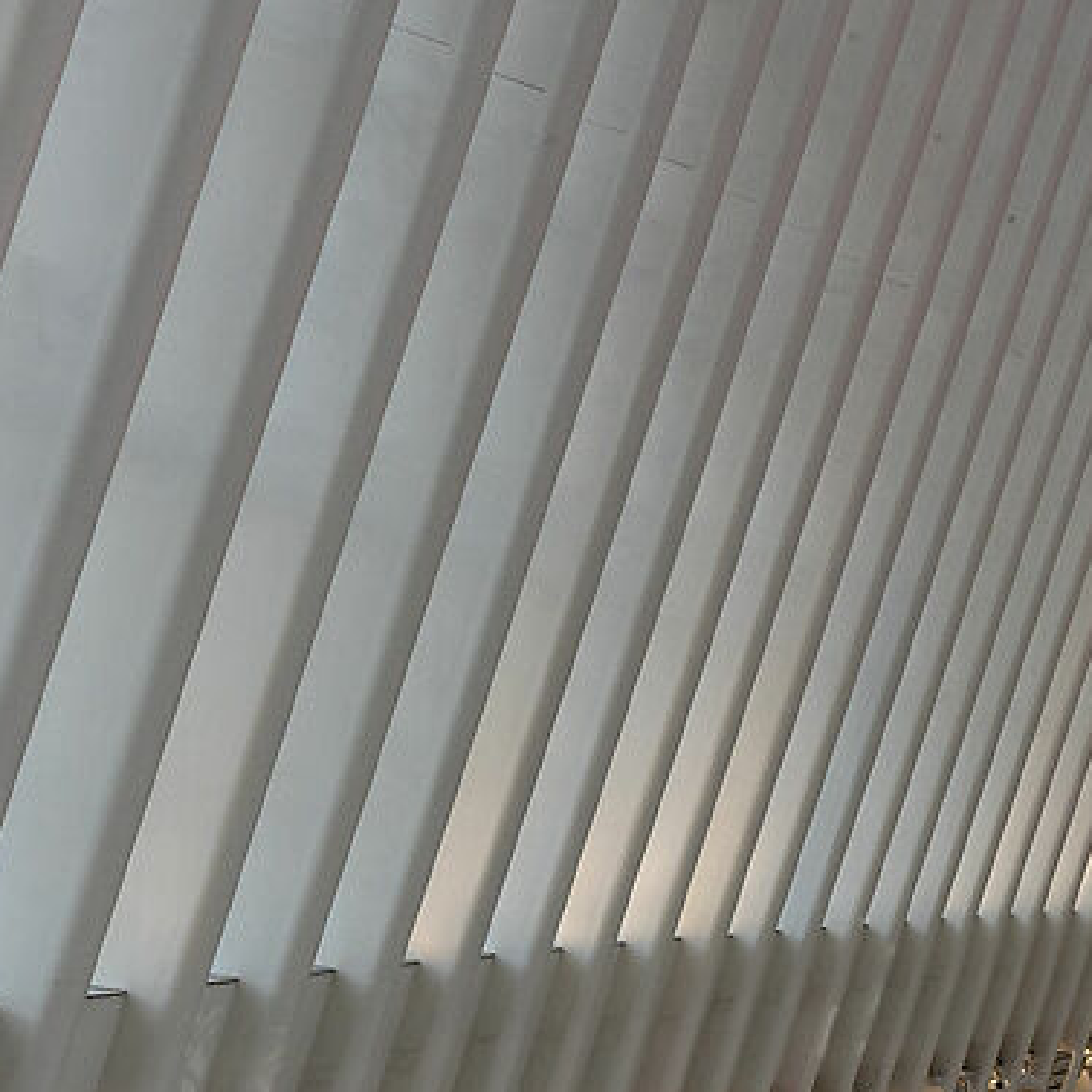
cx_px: 1776
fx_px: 2320
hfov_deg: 21.0
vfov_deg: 25.5
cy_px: 1011
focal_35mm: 65
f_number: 6.3
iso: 100
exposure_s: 1/50
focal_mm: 12
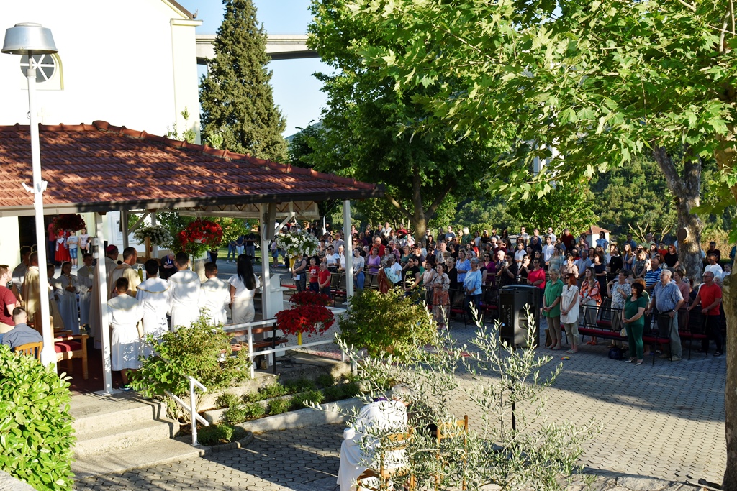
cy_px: 246
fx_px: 952
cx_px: 368
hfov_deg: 42.3
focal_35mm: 46
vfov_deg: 29.0
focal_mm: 31
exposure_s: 1/200
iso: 100
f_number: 8
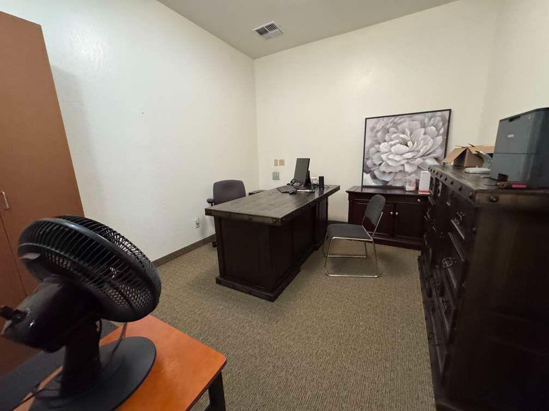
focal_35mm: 14
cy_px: 206
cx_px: 274
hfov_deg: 102.1
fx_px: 222
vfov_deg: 85.7
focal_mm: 2.2
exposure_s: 1/60
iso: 800
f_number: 2.2
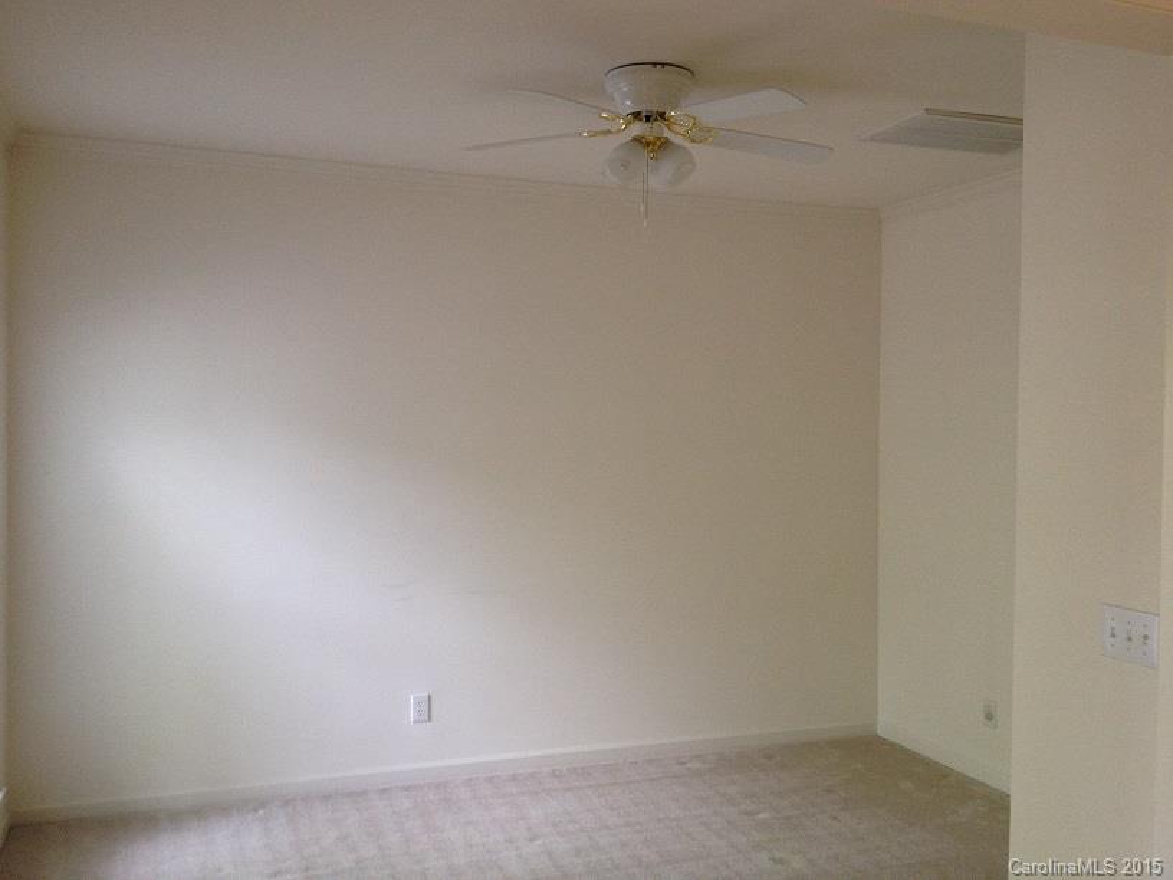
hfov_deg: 52.6
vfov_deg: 40.7
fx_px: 1186
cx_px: 586
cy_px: 440
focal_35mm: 35
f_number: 2.4
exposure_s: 1/20
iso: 125
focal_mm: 4.28
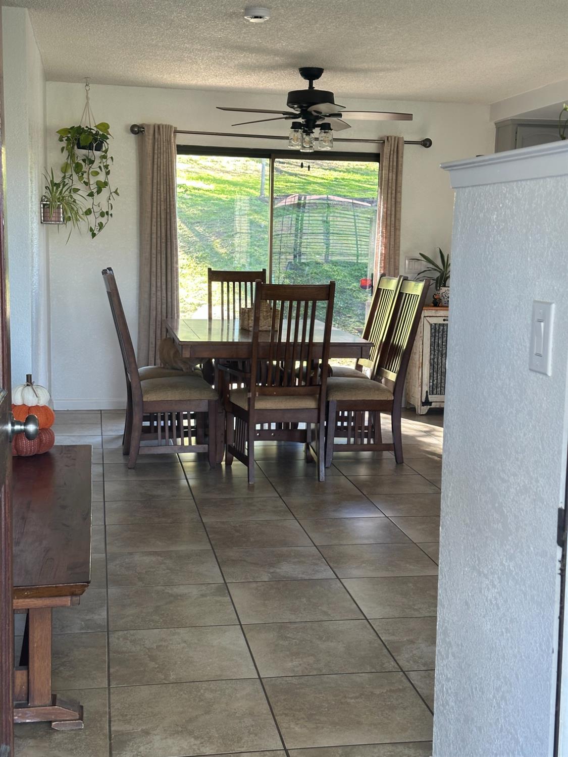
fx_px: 1050
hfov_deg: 30.3
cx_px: 284
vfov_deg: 39.7
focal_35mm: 48
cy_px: 378
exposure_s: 1/60
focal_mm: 6.86
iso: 100
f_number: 1.78
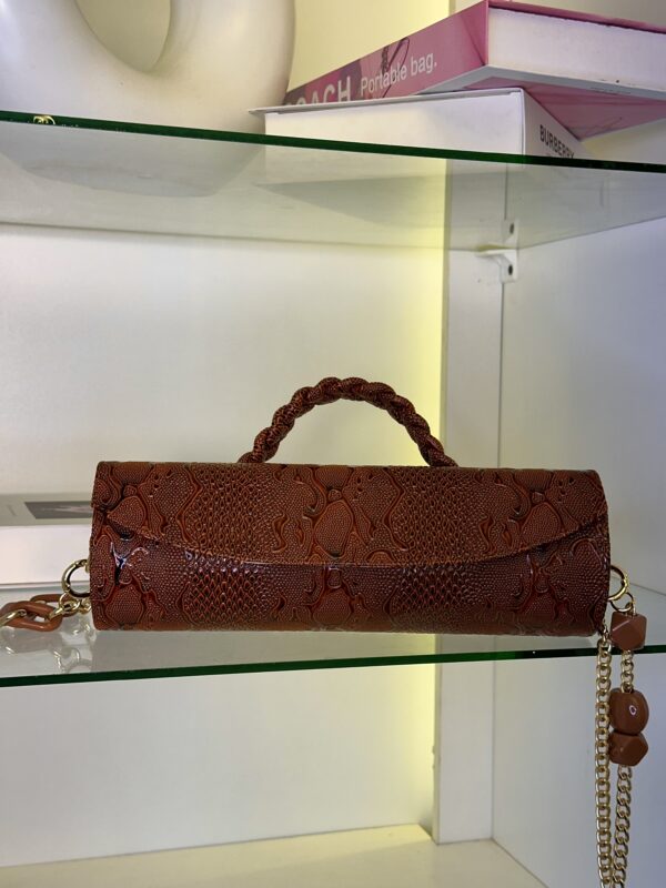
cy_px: 444
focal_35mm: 48
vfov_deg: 39.7
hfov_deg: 30.3
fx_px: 1231
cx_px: 333
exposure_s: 1/178
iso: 50
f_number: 1.78
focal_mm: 6.86
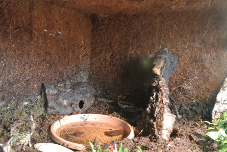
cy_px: 76
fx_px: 215
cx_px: 114
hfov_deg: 55.8
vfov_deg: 38.9
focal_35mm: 34
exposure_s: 1/5
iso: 1600
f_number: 3.8
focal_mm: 12.7
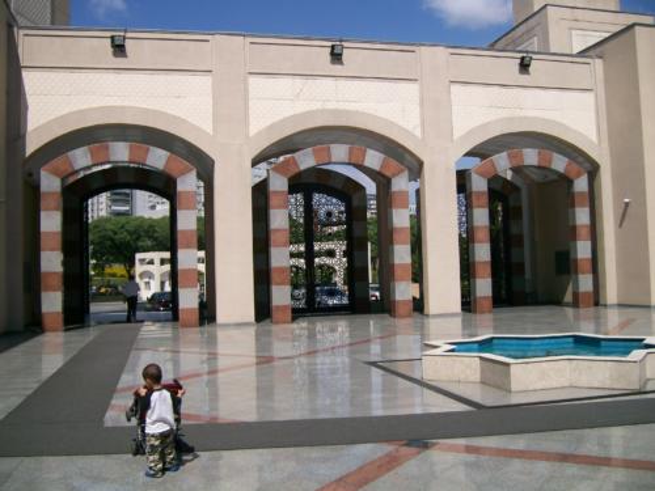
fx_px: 662
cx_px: 328
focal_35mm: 35
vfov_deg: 40.7
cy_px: 246
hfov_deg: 52.6
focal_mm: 5.8
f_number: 7.2
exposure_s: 1/355
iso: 80
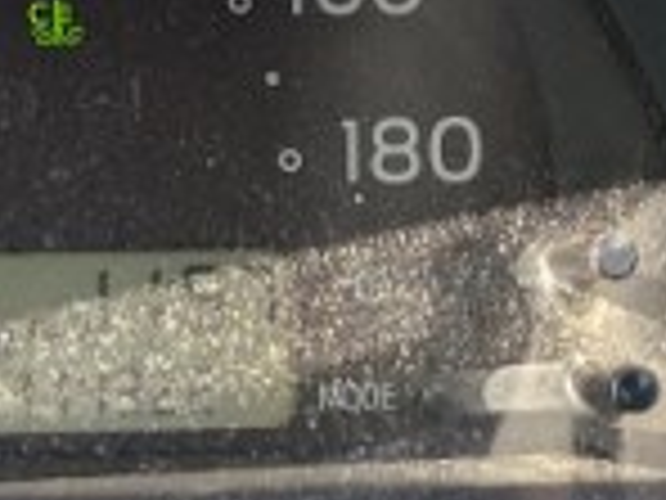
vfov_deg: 11.0
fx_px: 2597
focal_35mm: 135
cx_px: -299
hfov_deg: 13.8
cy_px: 194
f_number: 1.89
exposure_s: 1/522
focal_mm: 5.43
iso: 34
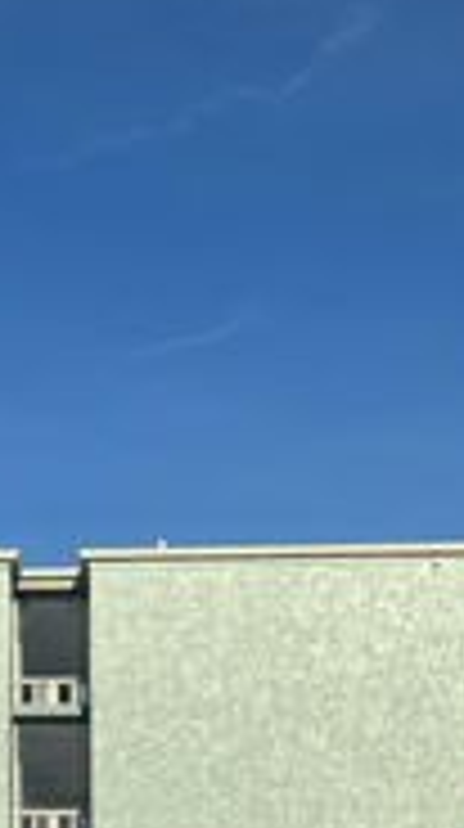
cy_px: 731
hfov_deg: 15.5
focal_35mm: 77
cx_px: 68
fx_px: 1690
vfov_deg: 26.7
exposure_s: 1/5952
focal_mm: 5.96
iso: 50
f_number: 1.6
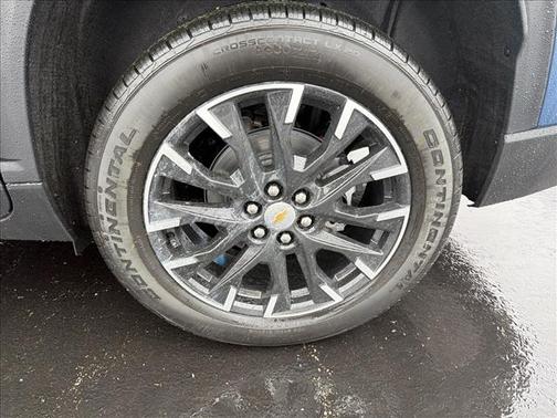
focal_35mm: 24
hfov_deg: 71.6
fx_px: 386
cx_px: 278
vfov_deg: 56.8
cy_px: 209
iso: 80
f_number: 1.78
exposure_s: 1/121
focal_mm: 6.76
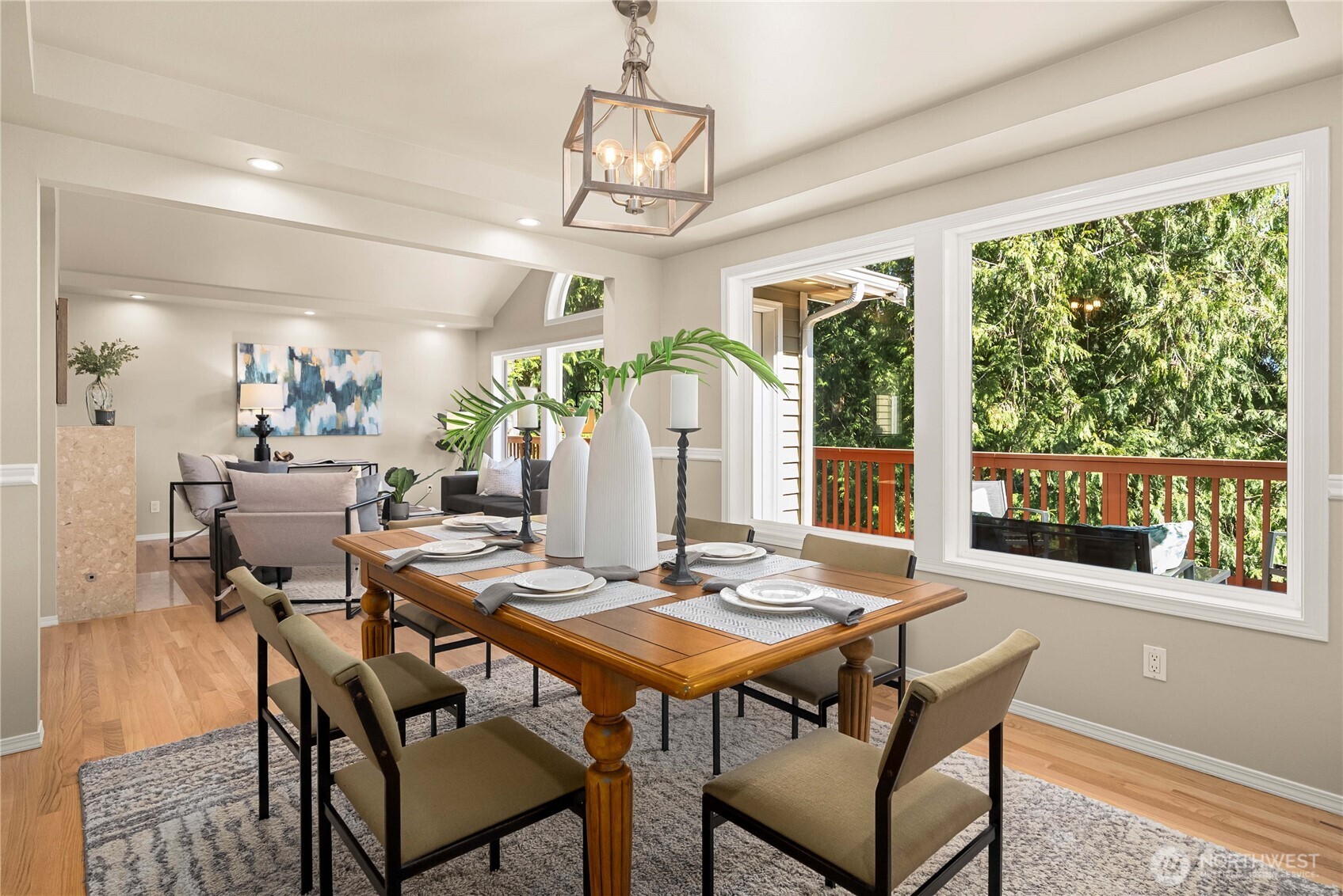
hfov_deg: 93.2
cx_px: 672
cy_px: 448
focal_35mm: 17
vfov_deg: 70.5
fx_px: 634
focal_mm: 17
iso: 800
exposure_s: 1/30
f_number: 7.1
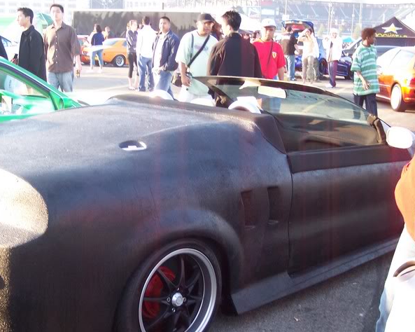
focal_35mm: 50
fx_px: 614
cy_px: 196
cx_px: 183
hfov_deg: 37.3
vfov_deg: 30.2
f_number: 2.8
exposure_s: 1/125
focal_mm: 8
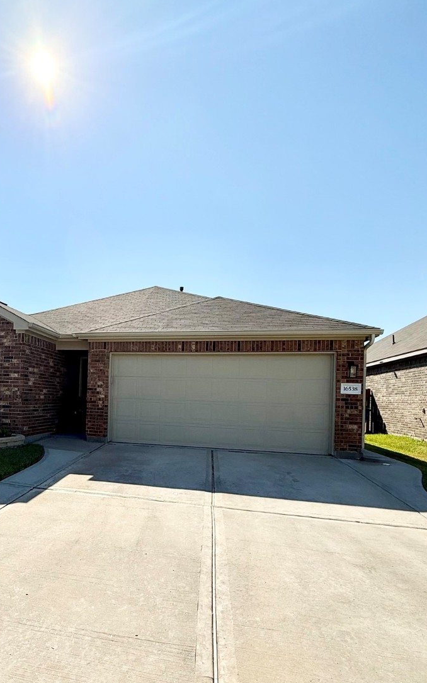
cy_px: 395
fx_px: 391
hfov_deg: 55.3
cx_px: 122
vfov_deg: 81.7
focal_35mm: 21
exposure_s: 1/3289
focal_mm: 2.22
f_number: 2.2
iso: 50
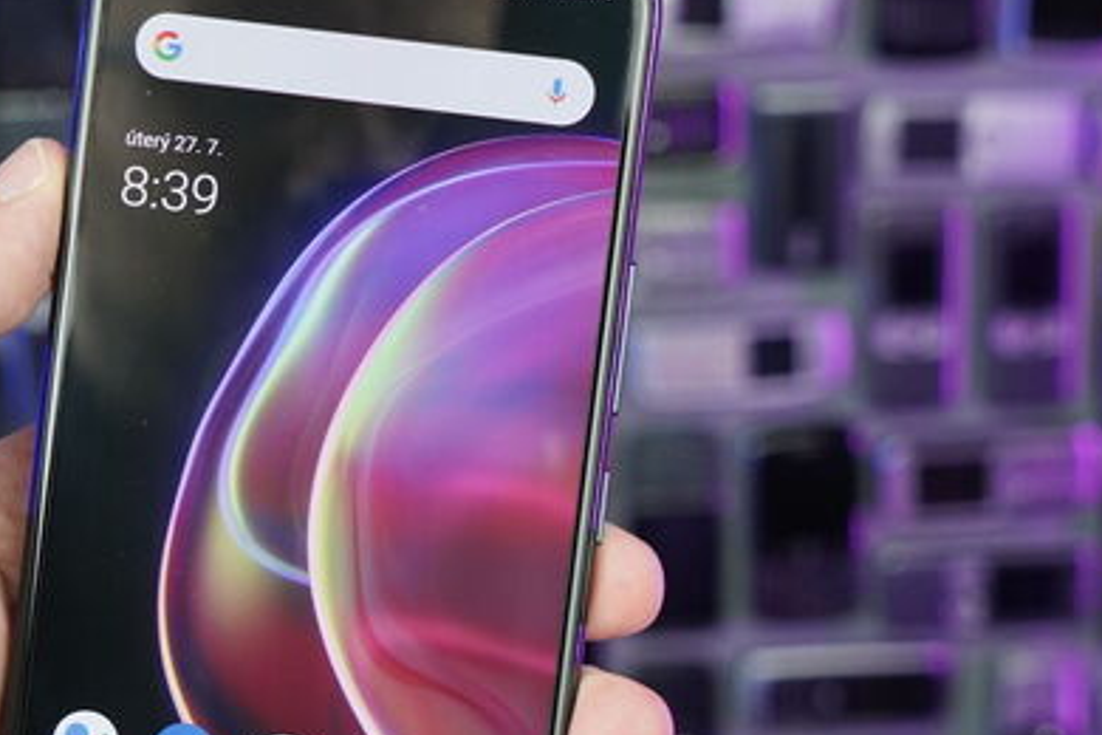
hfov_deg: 23.7
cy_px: 514
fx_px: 2602
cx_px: 324
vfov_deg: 16.0
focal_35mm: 85
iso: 2500
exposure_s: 1/200
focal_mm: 40
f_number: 6.3
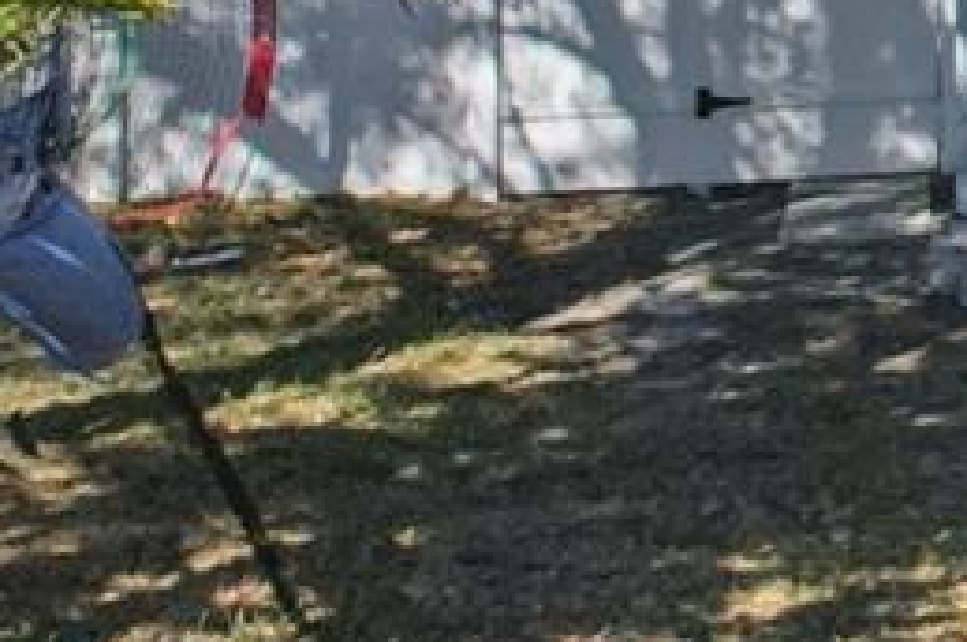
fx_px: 3648
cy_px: -541
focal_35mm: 136
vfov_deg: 9.5
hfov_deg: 11.6
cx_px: 2509
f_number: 2.8
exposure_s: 1/2000
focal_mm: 8.4
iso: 400
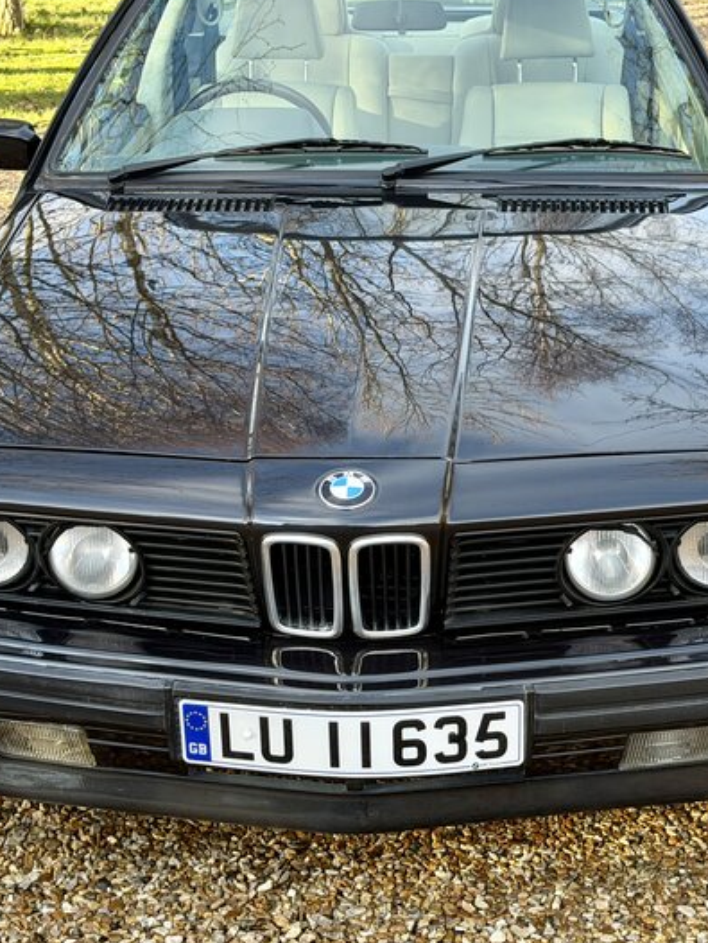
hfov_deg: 20.2
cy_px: 452
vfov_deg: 26.7
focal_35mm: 73
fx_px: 1989
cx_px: 434
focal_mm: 6.76
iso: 50
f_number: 1.78
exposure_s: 1/155
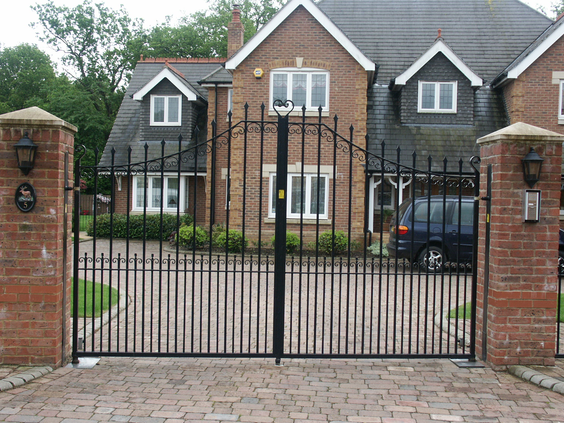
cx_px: 285
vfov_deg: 35.1
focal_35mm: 41
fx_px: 668
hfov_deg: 45.8
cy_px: 207
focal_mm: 9.93
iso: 100
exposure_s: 1/250
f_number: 4.5
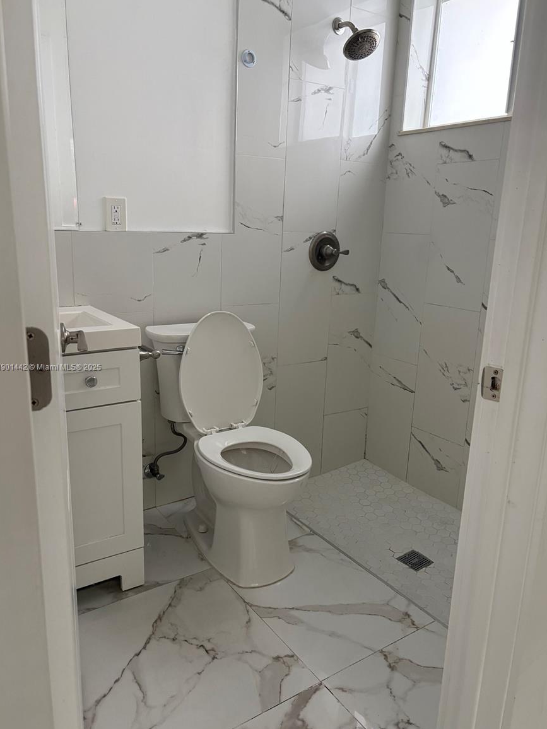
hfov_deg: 51.4
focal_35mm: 27
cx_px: 269
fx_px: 569
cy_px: 368
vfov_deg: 65.3
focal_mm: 5.96
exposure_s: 1/116
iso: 125
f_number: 1.6
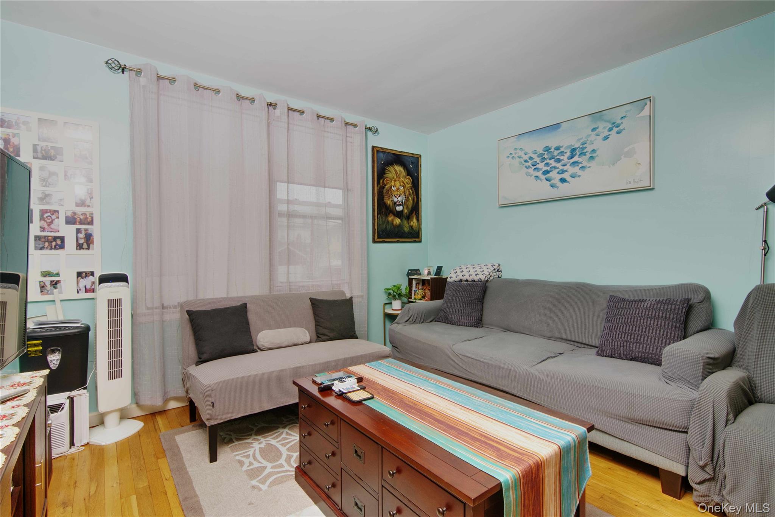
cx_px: 388
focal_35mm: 16
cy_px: 258
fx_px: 355
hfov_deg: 95.0
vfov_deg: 72.1
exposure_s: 1/15
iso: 320
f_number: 9
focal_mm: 11
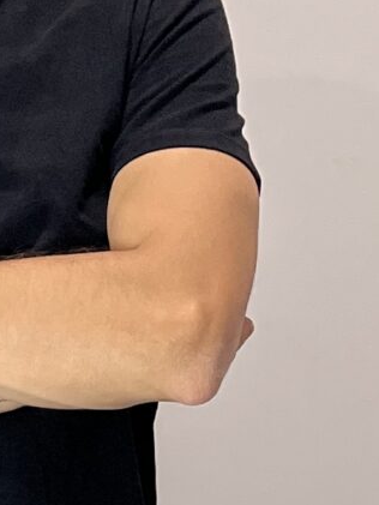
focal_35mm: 158
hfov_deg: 9.3
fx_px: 2305
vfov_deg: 11.8
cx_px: -50
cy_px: 820
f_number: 1.6
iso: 100
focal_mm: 5.1
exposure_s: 1/100
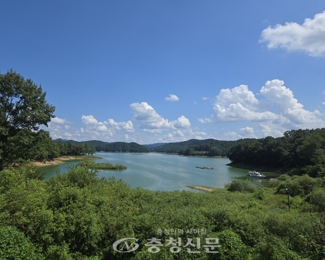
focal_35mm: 25
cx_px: 157
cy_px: 126
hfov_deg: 68.1
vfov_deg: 56.8
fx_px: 240
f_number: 1.8
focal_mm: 5.4
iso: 25
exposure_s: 1/2961
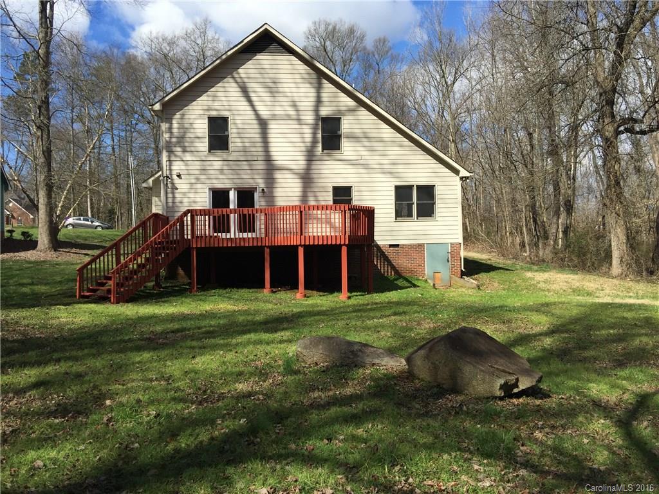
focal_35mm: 29
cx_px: 330
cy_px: 247
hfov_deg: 61.7
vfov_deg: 48.2
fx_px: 552
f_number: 2.2
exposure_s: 1/1883
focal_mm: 4.15
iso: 32
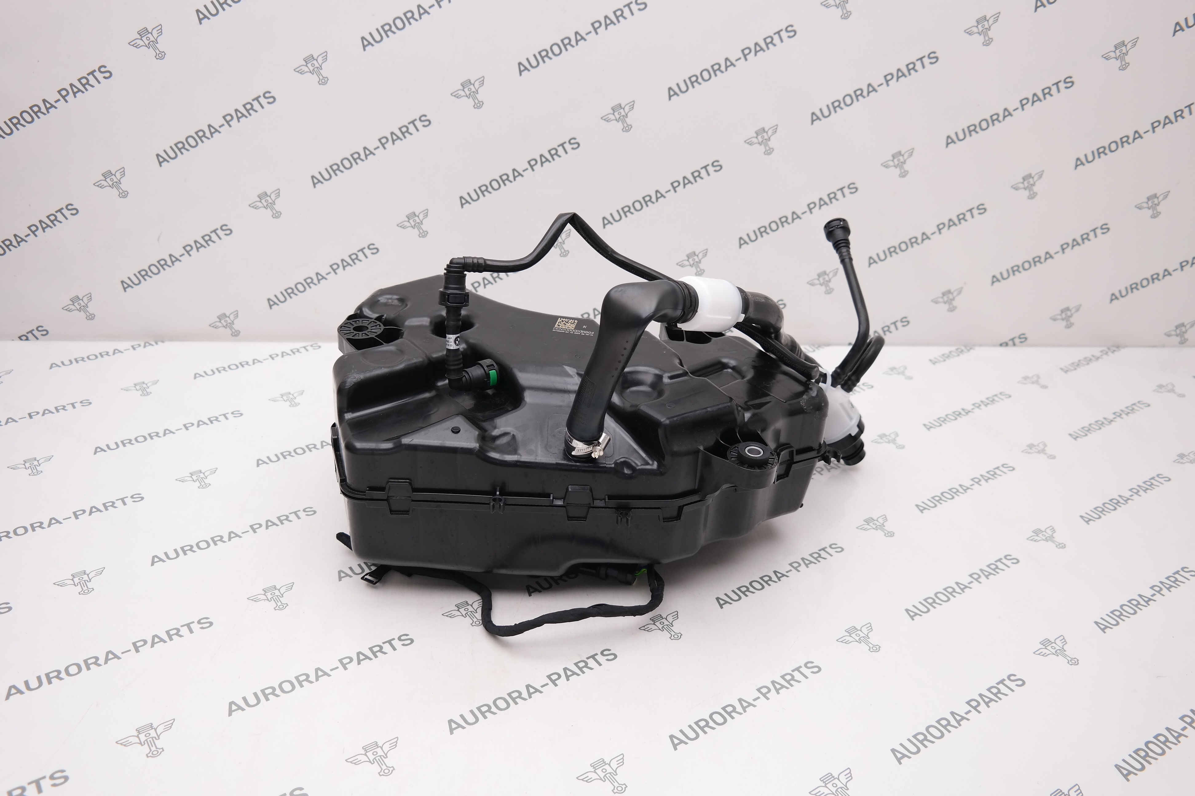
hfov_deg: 57.2
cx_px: 598
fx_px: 1095
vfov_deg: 40.0
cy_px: 398
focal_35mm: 33
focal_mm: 22
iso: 100
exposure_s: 1/80
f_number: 4
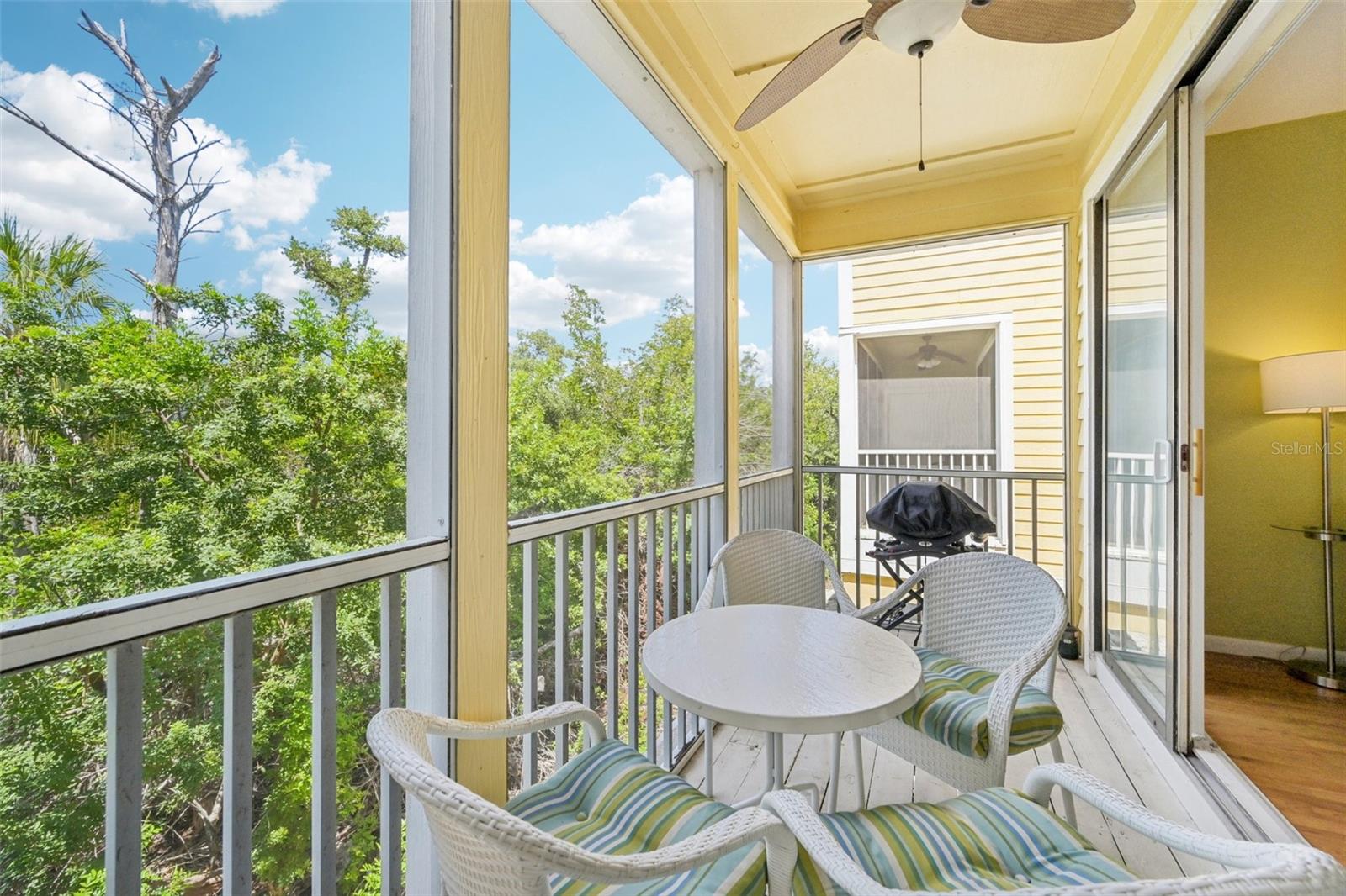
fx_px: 523
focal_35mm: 14
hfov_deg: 104.3
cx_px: 673
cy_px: 448
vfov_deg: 81.2
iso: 400
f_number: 8
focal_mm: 14
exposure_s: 1/400
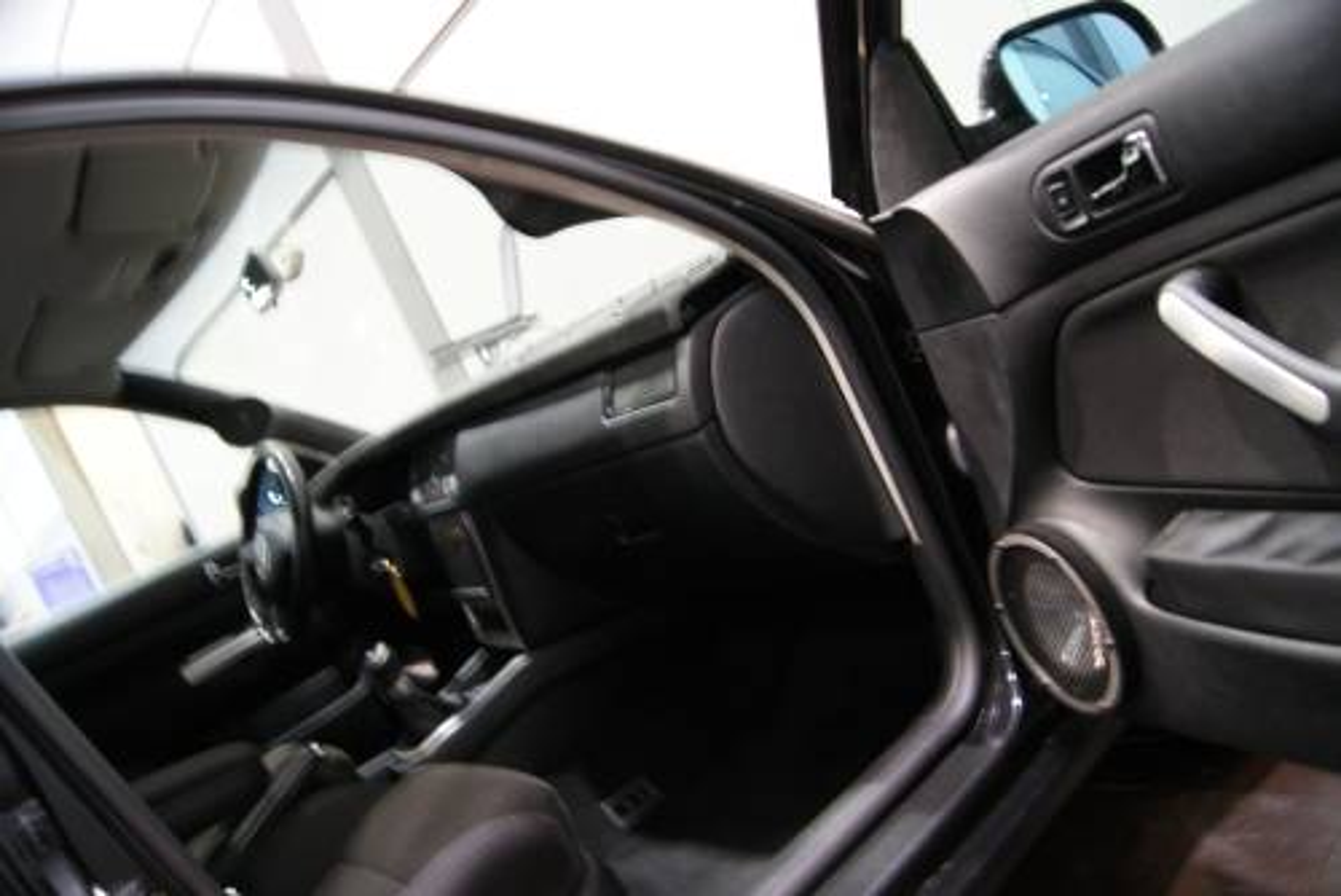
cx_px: 670
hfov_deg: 67.4
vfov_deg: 48.0
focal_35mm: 27
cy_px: 448
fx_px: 1006
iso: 400
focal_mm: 18
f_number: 3.5
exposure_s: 1/2.5
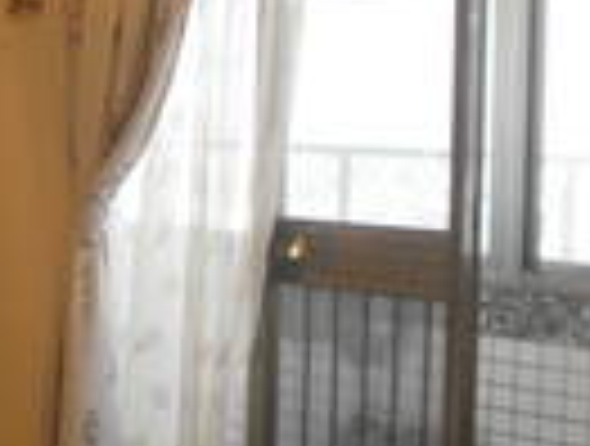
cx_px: -63
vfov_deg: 19.9
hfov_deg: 24.5
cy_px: 153
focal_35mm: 74
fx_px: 1265
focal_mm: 4.8
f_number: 2.9
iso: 400
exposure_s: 1/250
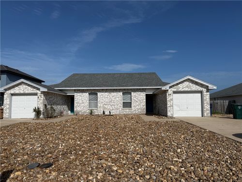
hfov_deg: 71.6
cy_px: 91
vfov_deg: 56.8
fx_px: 168
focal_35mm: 24
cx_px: 121
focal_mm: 6.76
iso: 80
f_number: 1.78
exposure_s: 1/11905
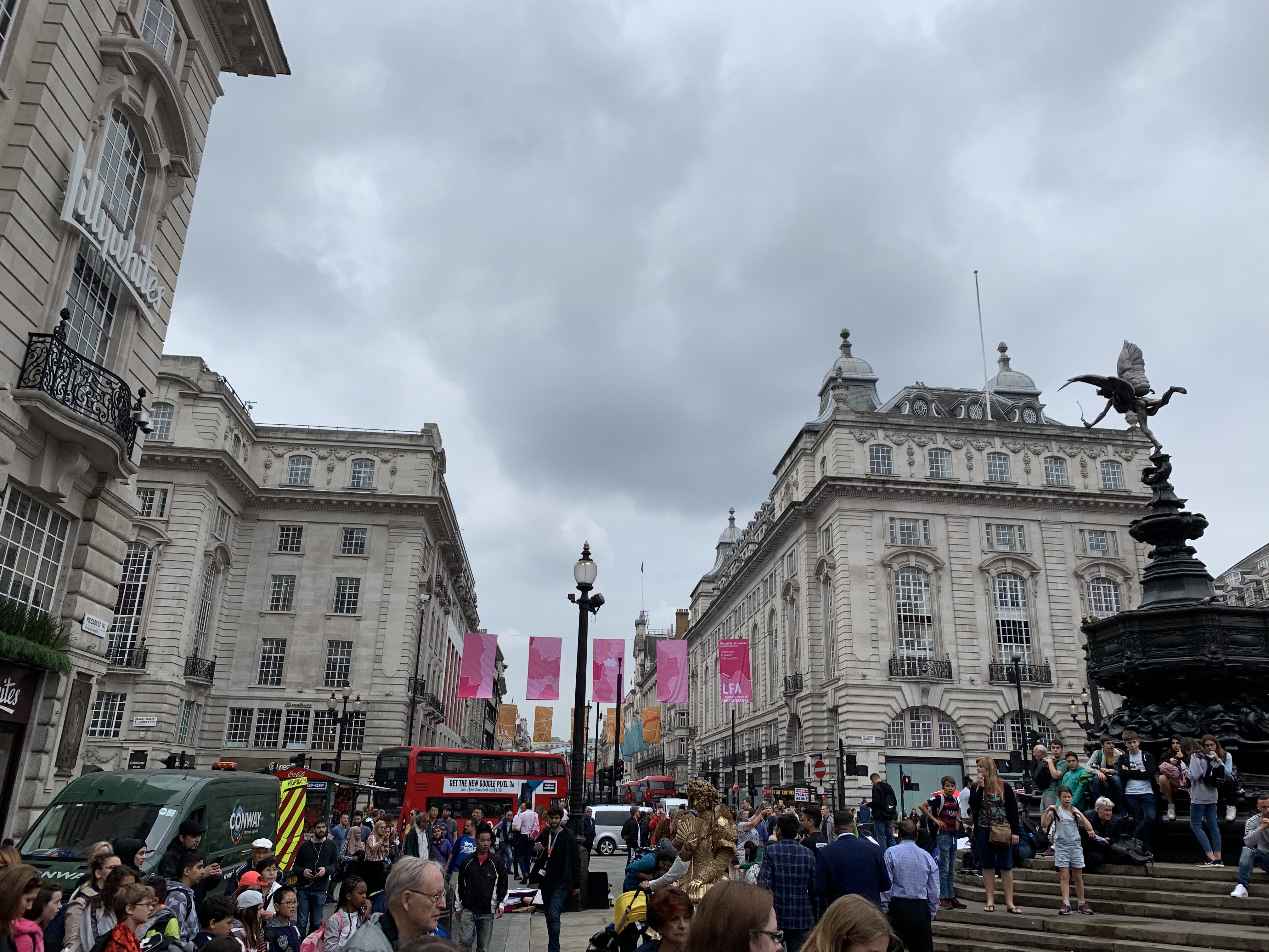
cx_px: 634
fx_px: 953
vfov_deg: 53.1
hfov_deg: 67.3
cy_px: 476
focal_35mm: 26
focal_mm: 4.25
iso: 25
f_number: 1.8
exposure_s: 1/1689
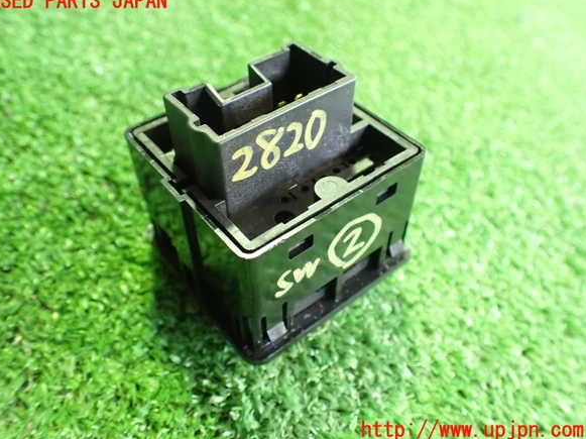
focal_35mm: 31
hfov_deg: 58.4
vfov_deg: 45.4
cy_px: 216
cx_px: 286
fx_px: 524
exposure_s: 1/30
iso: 1250
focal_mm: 5.4
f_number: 2.3
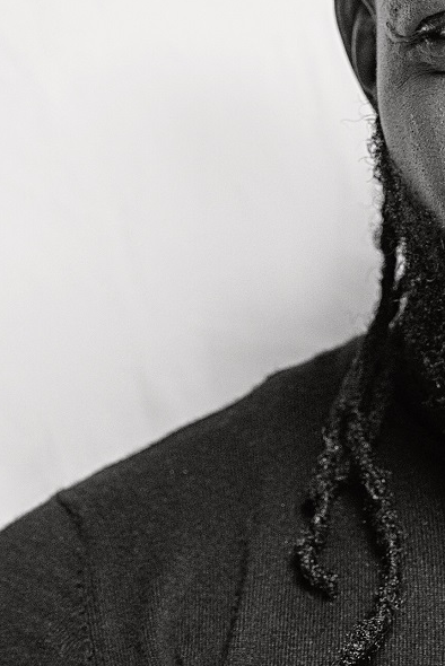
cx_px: 594
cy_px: 467
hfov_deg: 7.3
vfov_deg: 11.0
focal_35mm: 186
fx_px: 3444
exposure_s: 1/125
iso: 800
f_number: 2.8
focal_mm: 41
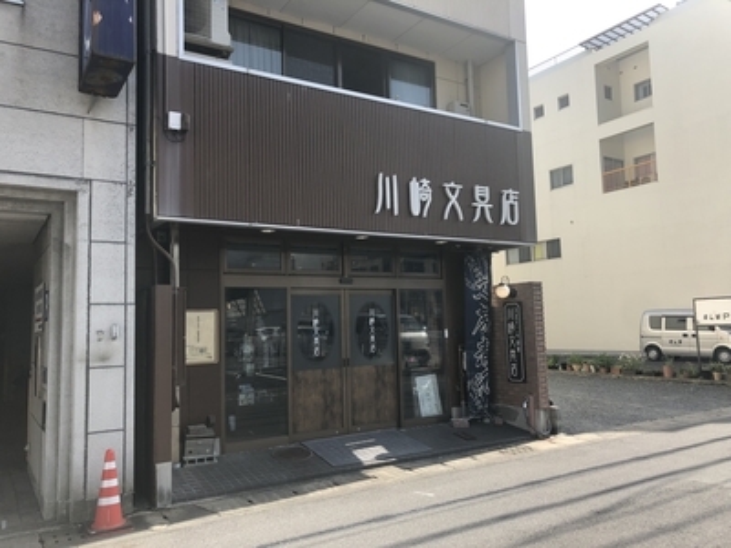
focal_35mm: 28
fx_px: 591
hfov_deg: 63.4
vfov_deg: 49.7
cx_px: 366
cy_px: 274
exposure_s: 1/857
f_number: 1.8
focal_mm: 4
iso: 20
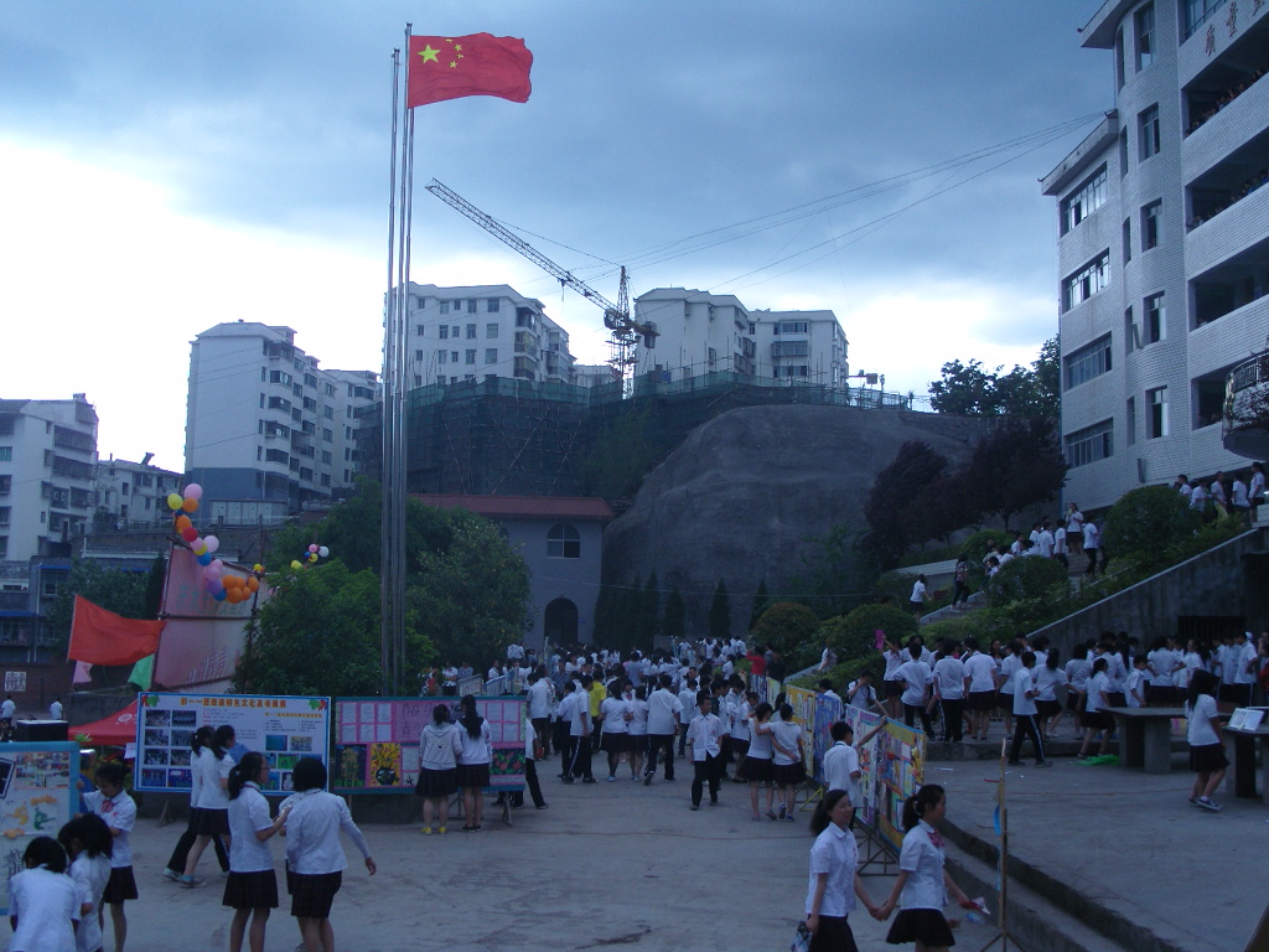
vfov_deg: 37.7
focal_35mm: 38
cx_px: 634
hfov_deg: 49.0
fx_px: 1393
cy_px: 476
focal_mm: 7.8
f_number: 2.8
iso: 80
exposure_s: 1/500
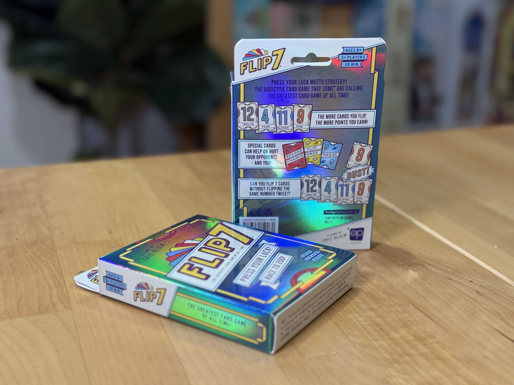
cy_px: 192
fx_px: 713
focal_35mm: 48
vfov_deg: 30.3
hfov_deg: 39.7
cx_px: 257
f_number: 1.78
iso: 100
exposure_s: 1/50
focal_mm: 6.76
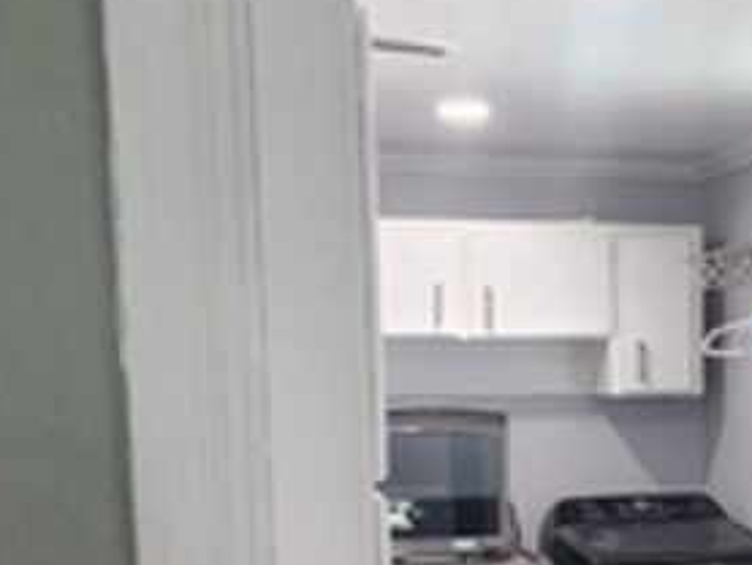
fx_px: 1304
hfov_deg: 30.9
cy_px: 589
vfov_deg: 23.2
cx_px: 662
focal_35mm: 60
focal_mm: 2.2
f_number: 2.2
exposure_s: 1/60
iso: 250
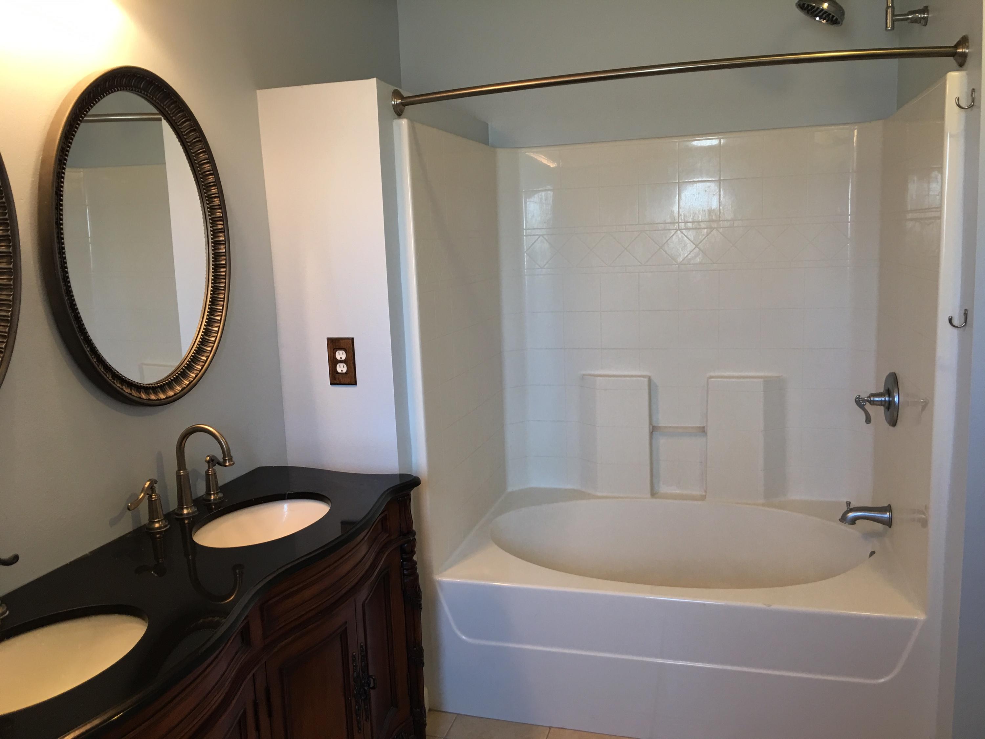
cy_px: 370
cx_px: 492
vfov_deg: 48.2
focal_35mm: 29
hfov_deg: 61.7
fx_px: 825
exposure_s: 1/15
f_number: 2.2
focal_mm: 4.15
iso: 32
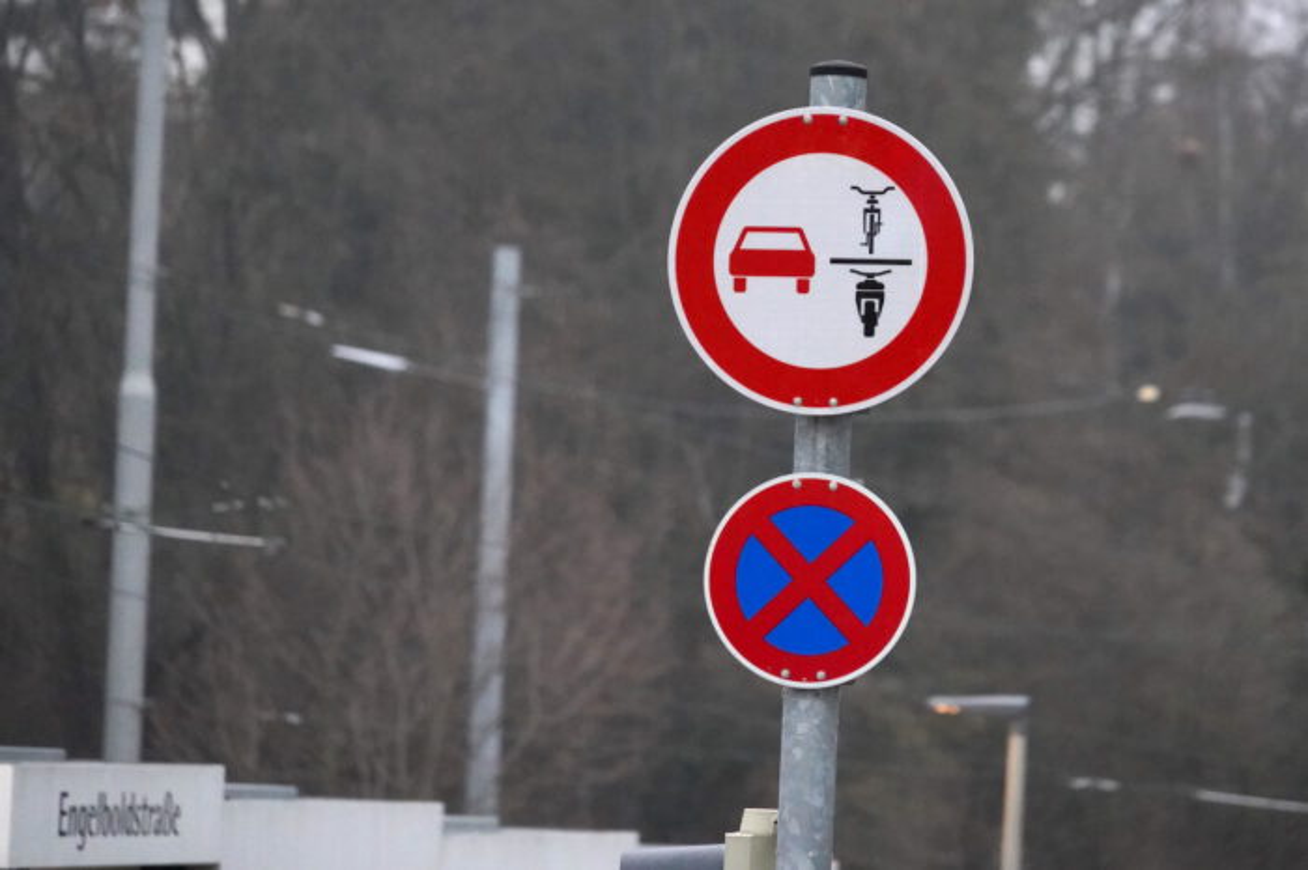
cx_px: 654
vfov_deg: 5.7
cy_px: 435
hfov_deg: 8.6
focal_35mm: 240
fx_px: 8715
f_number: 6.3
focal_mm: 240
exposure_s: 1/250
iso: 10000
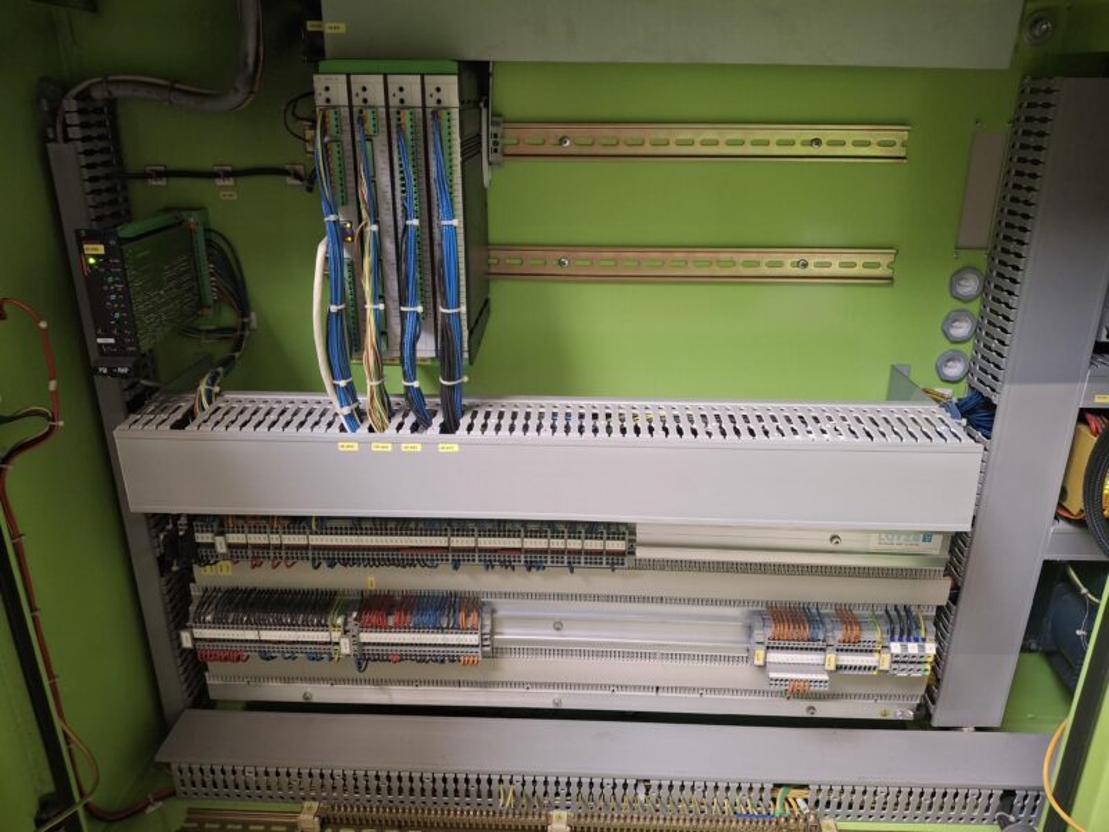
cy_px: 416
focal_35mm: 25
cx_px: 554
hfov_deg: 69.4
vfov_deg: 54.9
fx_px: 801
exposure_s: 1/25
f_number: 1.8
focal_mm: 4.69
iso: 320
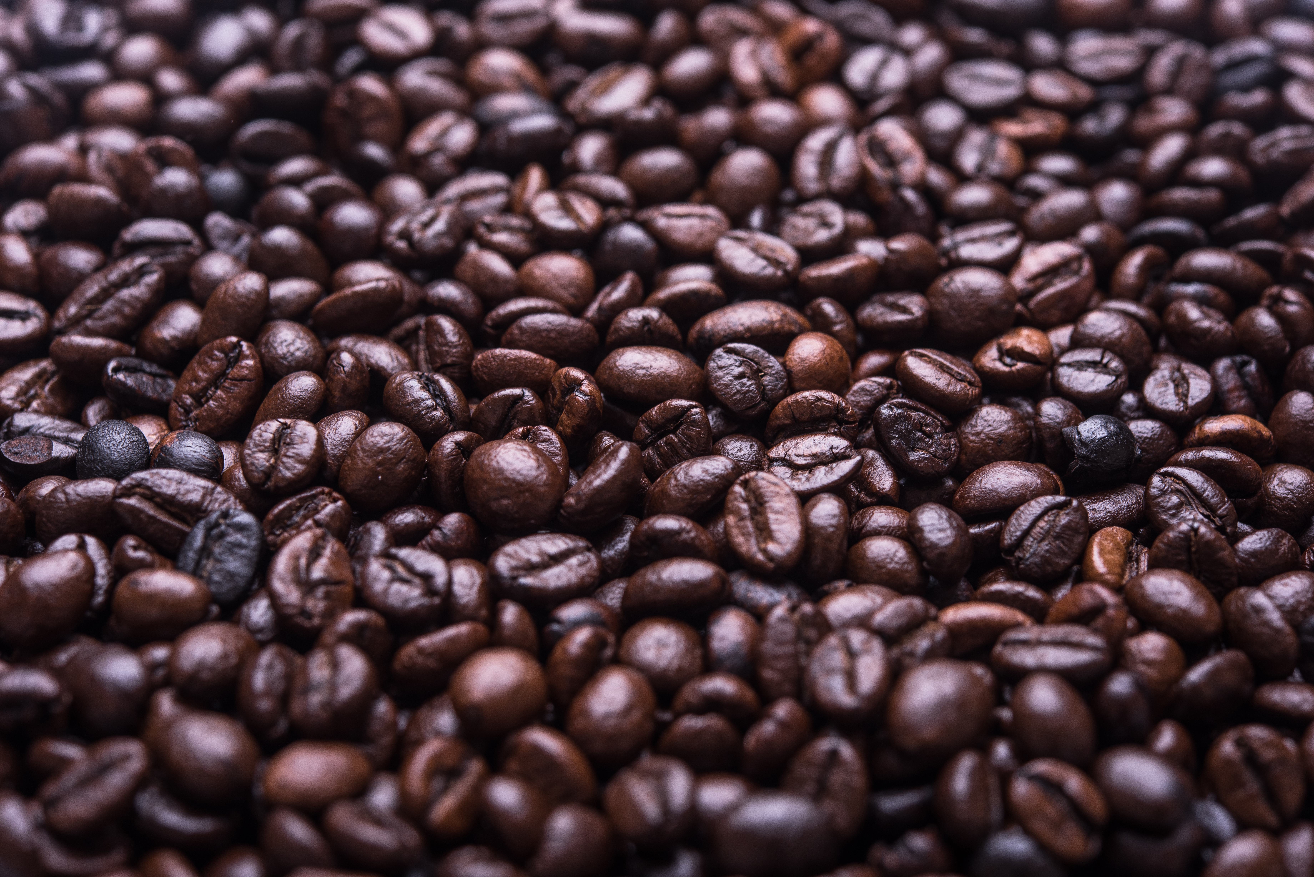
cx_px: 657
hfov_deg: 33.4
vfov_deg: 22.6
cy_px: 438
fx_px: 2191
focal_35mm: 60
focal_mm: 60
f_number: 8
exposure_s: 1/125
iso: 160
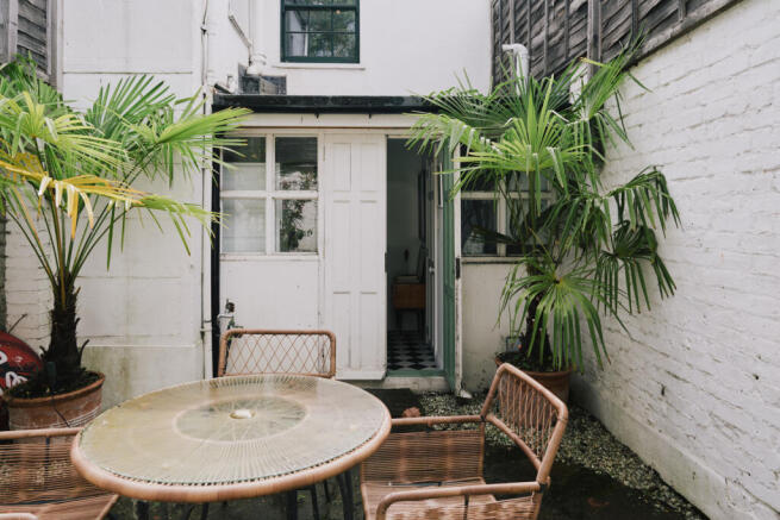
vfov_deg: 53.2
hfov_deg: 73.7
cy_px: 260
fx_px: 520
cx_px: 390
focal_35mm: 24
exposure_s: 1/160
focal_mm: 24
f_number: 6.3
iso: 100
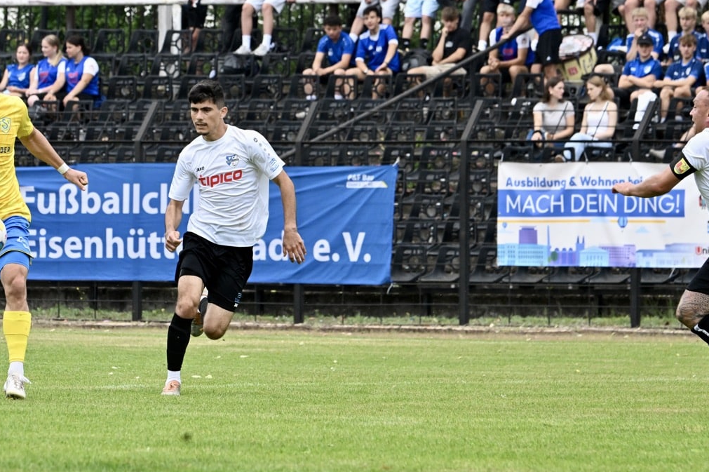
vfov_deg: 4.5
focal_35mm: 304
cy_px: 238
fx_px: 5984
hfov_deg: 6.8
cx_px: 281
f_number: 9
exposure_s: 1/1600
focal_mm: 240
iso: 3200
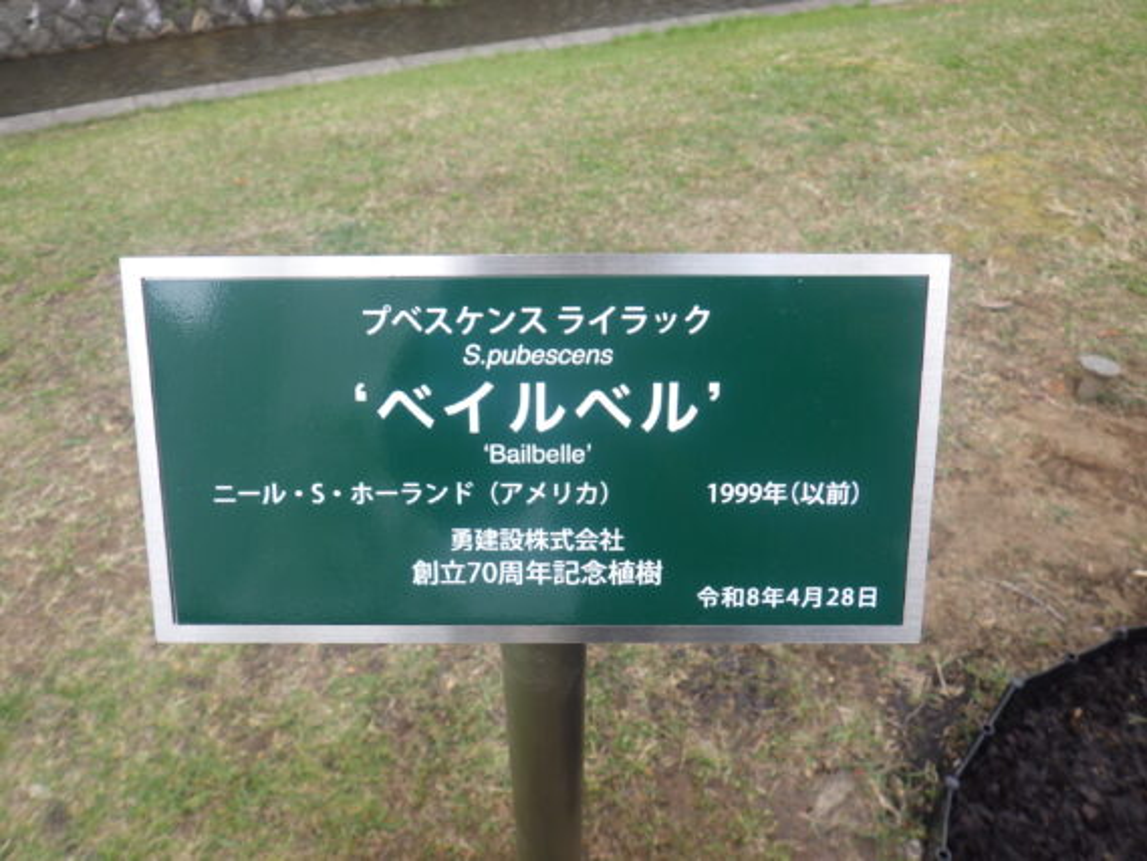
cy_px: 430
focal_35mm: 28
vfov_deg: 49.8
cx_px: 574
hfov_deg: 63.4
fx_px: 928
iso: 125
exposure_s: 1/160
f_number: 3.5
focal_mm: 5
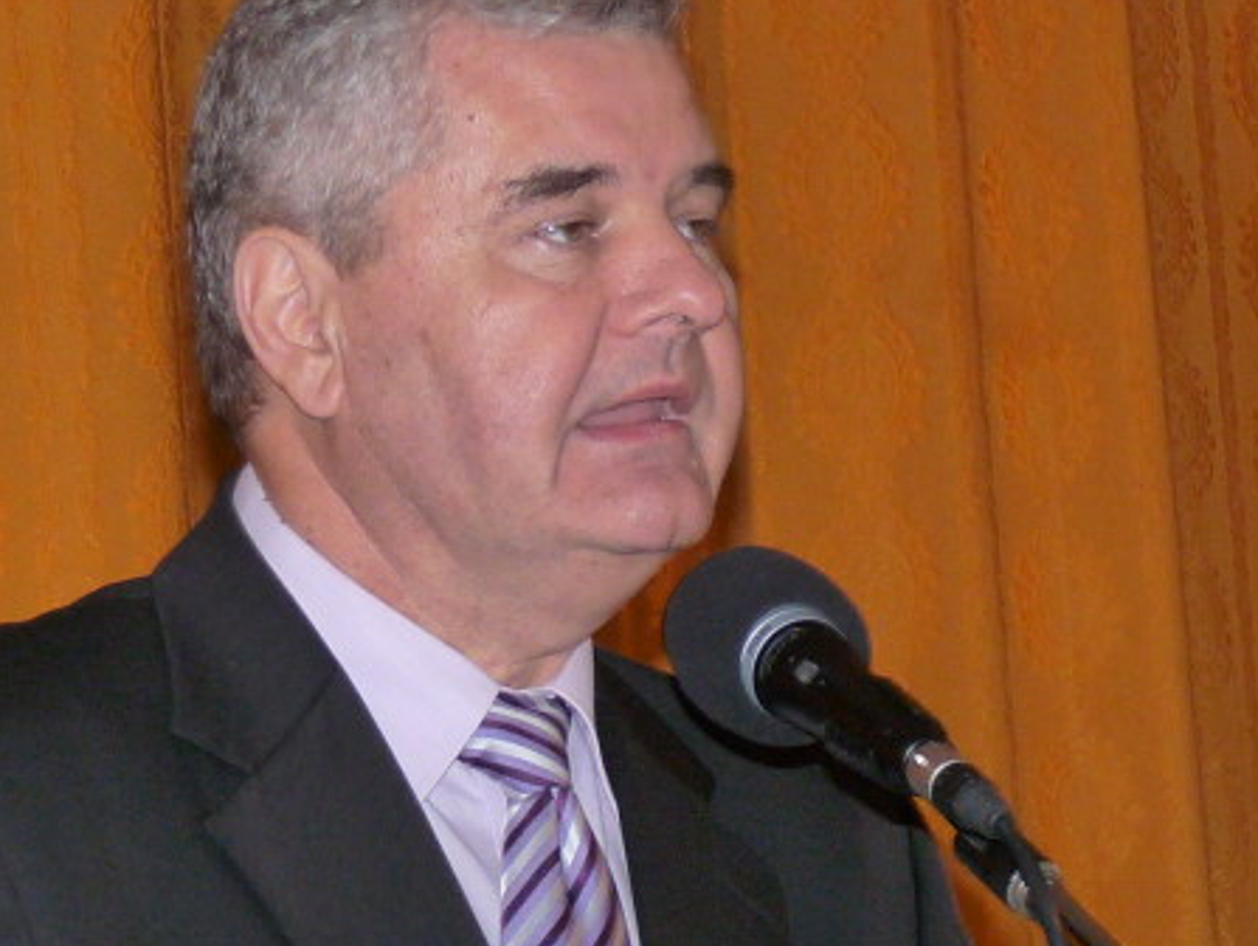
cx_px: 532
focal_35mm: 196
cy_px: 327
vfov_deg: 7.6
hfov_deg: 10.1
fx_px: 7129
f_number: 3.4
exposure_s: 1/40
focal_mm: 13.8
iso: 250
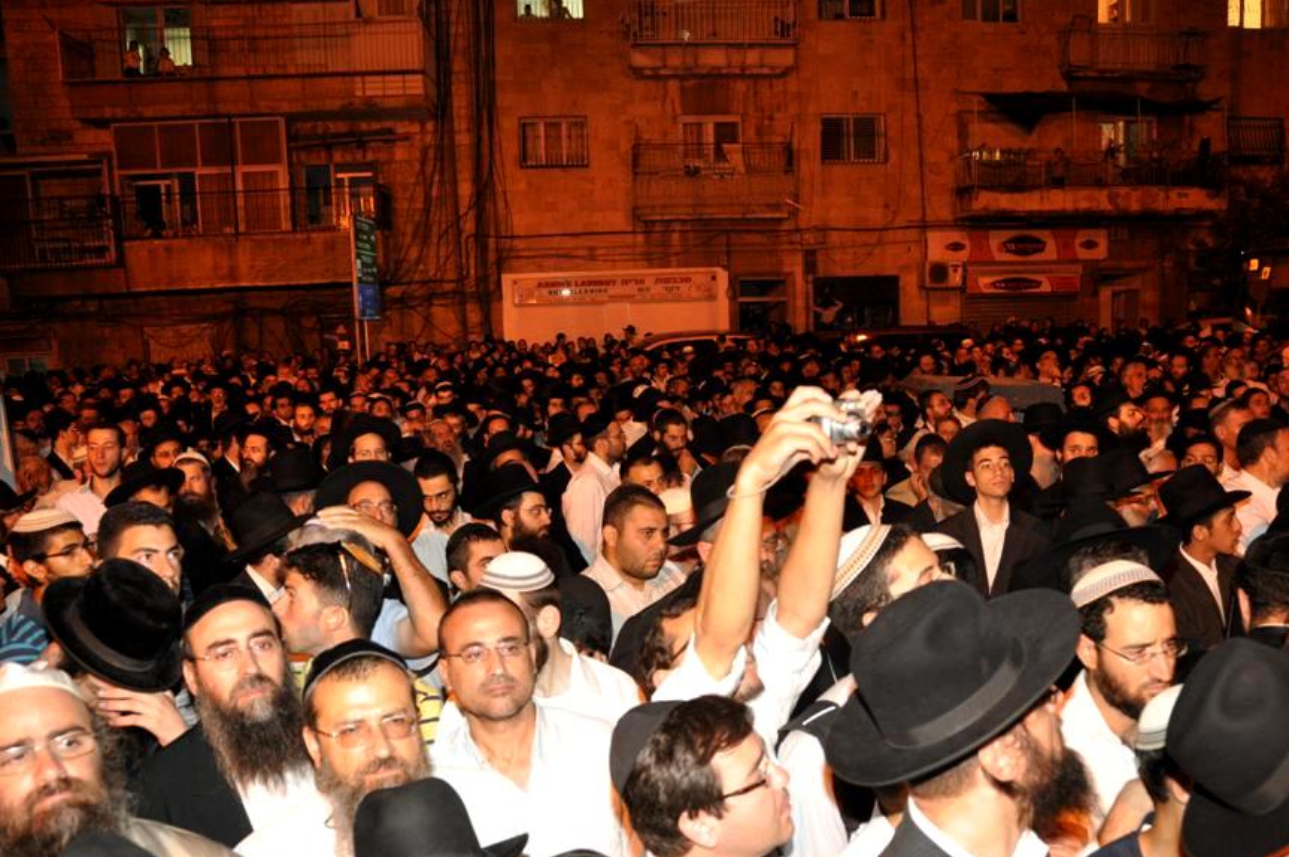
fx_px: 1144
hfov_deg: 58.6
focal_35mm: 32
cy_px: 476
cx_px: 716
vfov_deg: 41.0
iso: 800
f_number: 4
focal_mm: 18
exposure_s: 1/60
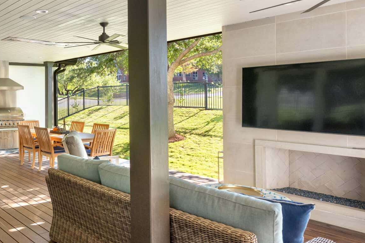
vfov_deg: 42.2
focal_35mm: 31
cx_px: 43
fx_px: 314
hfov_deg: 53.4
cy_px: 101
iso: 200
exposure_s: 1/50
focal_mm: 14
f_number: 8
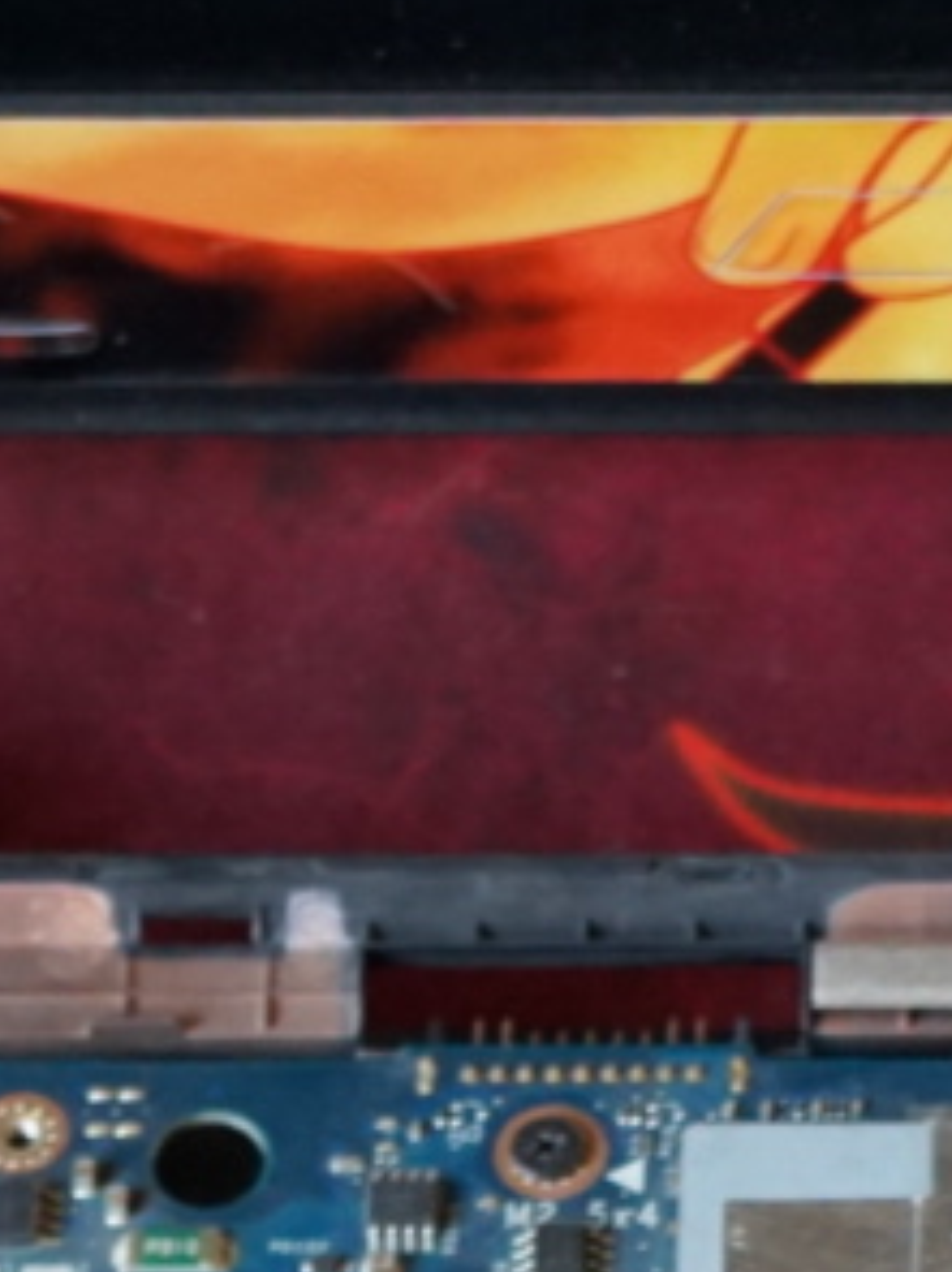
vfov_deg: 8.2
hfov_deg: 6.2
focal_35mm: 237
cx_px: 1198
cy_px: 1695
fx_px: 8697
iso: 1250
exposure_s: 1/60
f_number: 3.5
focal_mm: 30
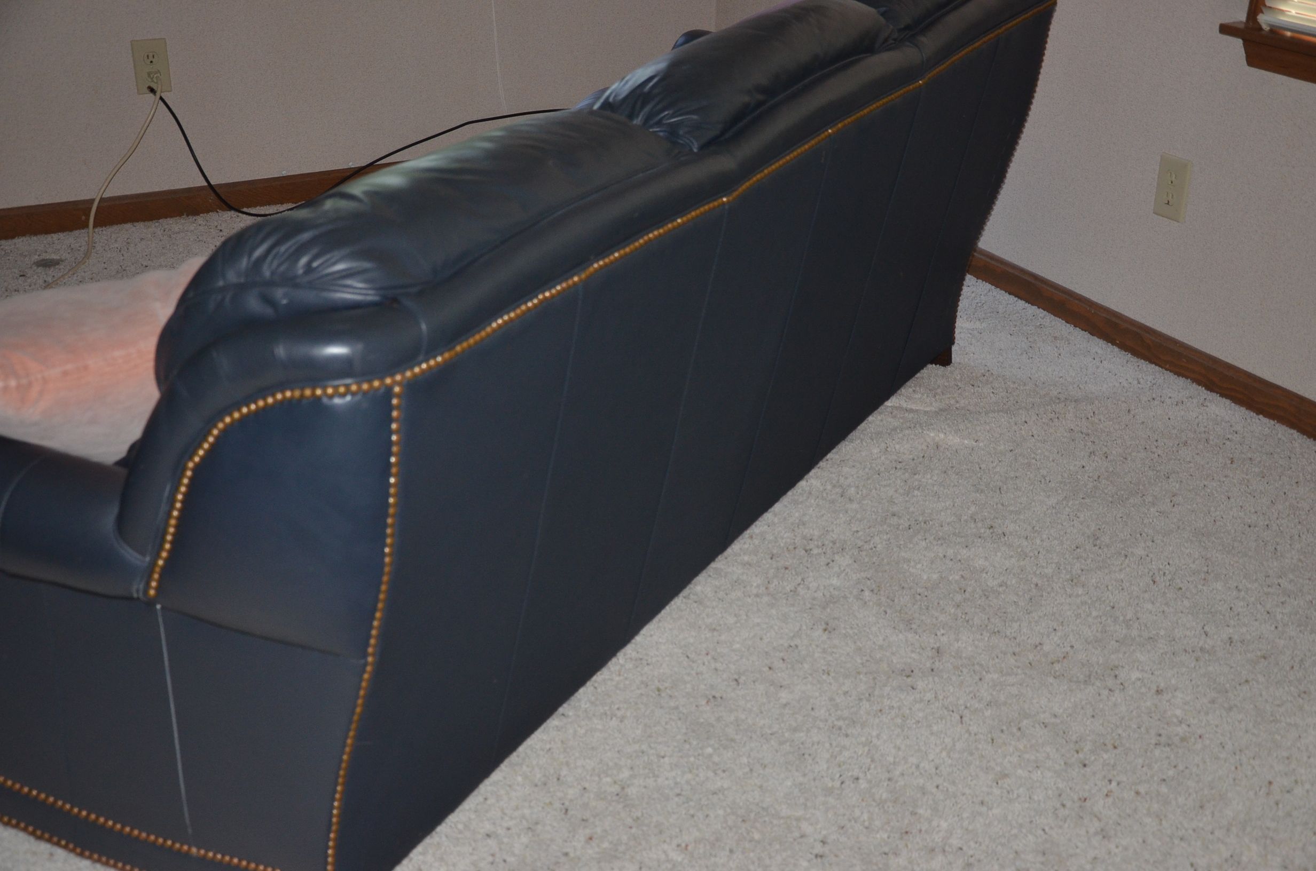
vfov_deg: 26.4
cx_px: 658
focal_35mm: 51
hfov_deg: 39.0
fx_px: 1860
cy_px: 436
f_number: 4.2
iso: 800
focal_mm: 34
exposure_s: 1/60
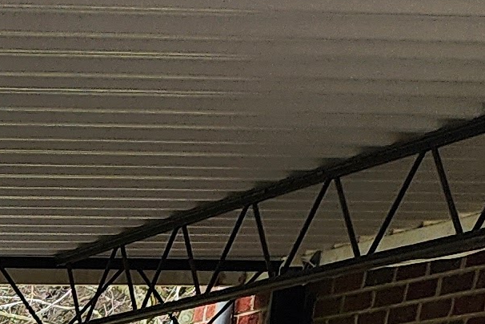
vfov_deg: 7.2
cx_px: -587
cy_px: 1130
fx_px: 2128
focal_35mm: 158
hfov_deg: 11.3
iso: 64
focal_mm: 6.4
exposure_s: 1/180
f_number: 1.8
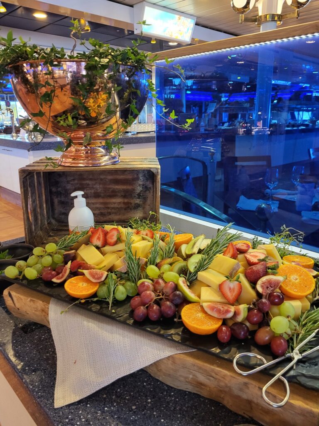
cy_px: 213
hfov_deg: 53.1
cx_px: 160
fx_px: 319
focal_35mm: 26
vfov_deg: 67.3
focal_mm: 5.4
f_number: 1.8
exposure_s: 1/50
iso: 500
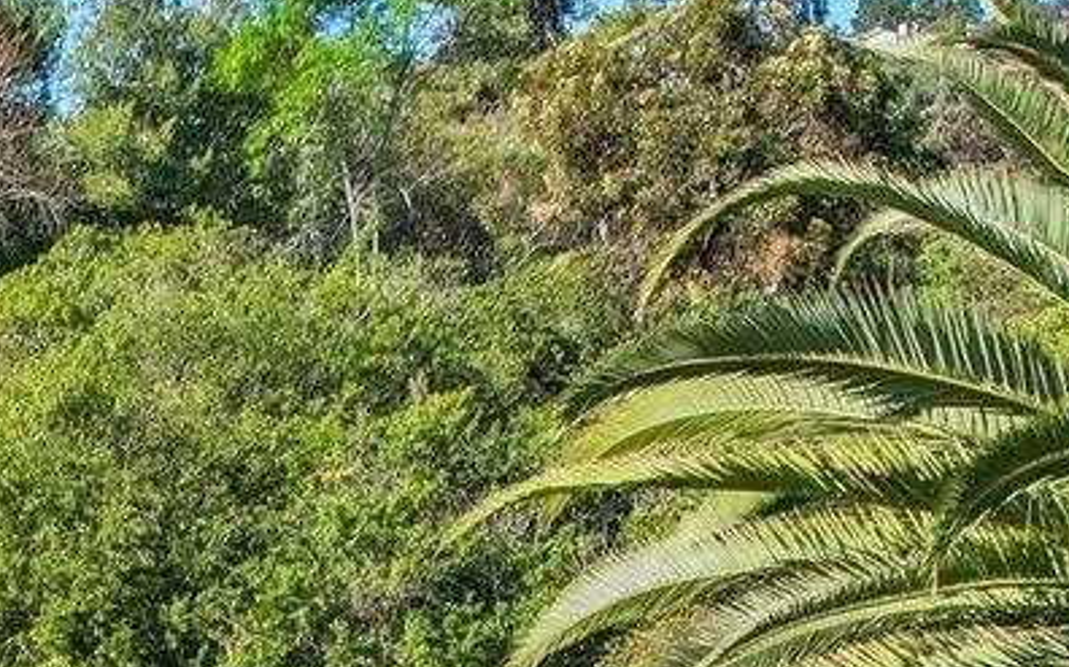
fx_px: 3378
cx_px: -362
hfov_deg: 16.8
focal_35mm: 116
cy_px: 1373
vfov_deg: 10.3
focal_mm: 8.4
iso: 100
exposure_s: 1/1500
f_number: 2.8
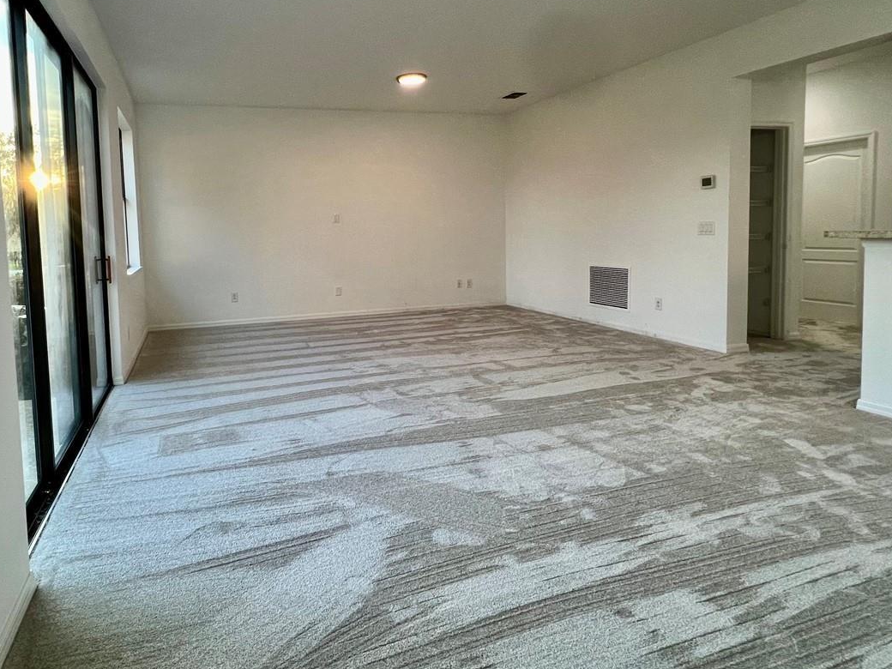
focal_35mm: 20
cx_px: 349
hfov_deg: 80.6
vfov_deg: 65.4
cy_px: 268
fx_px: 515
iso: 125
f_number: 1.8
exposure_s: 1/120
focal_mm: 1.57
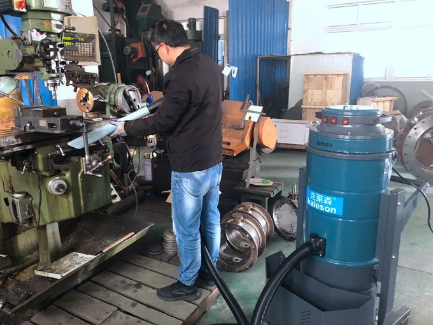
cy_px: 162
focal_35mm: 28
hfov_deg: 63.4
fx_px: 350
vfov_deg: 49.7
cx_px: 216
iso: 400
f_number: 1.8
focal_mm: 3.99
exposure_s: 1/60
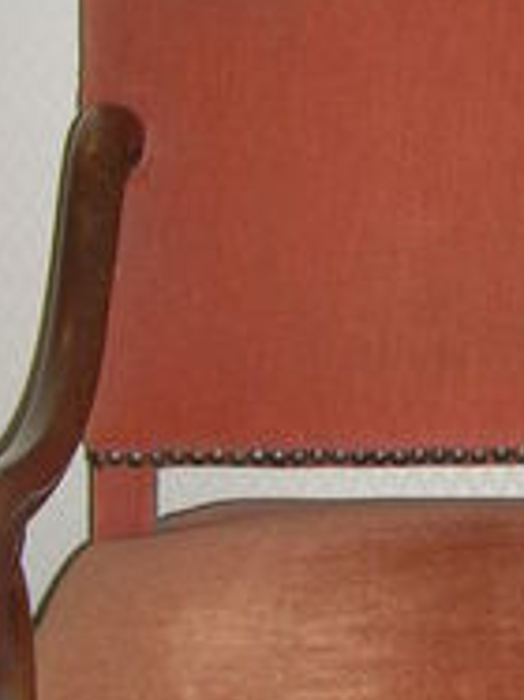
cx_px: 430
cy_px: 416
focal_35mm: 109
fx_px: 2202
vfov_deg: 18.0
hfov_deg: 13.5
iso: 66
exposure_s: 1/60.1
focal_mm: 5.7
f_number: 2.9
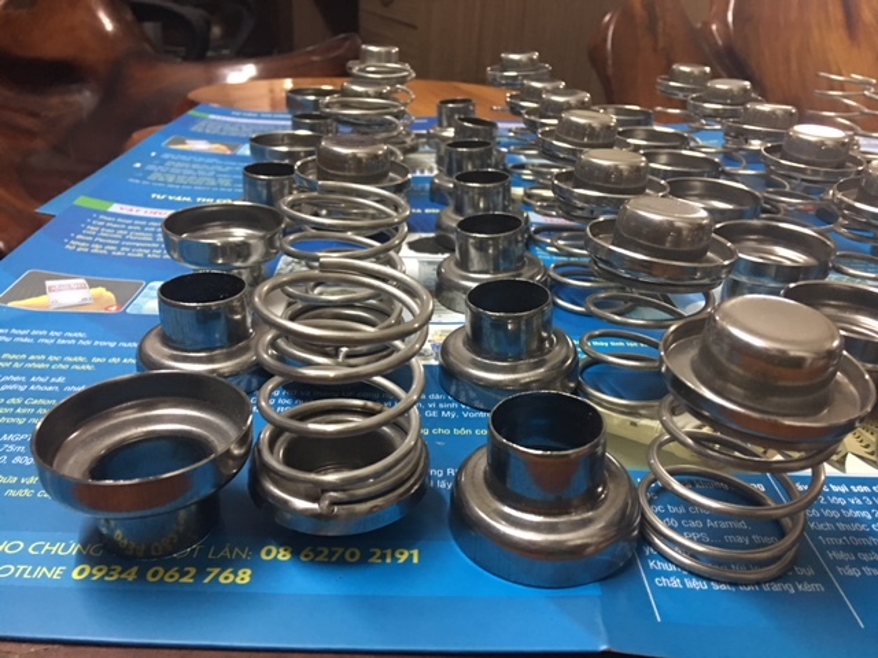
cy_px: 329
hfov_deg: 61.7
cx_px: 439
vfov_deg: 48.2
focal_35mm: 29
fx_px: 736
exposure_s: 1/8
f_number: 2.2
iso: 125
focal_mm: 4.15
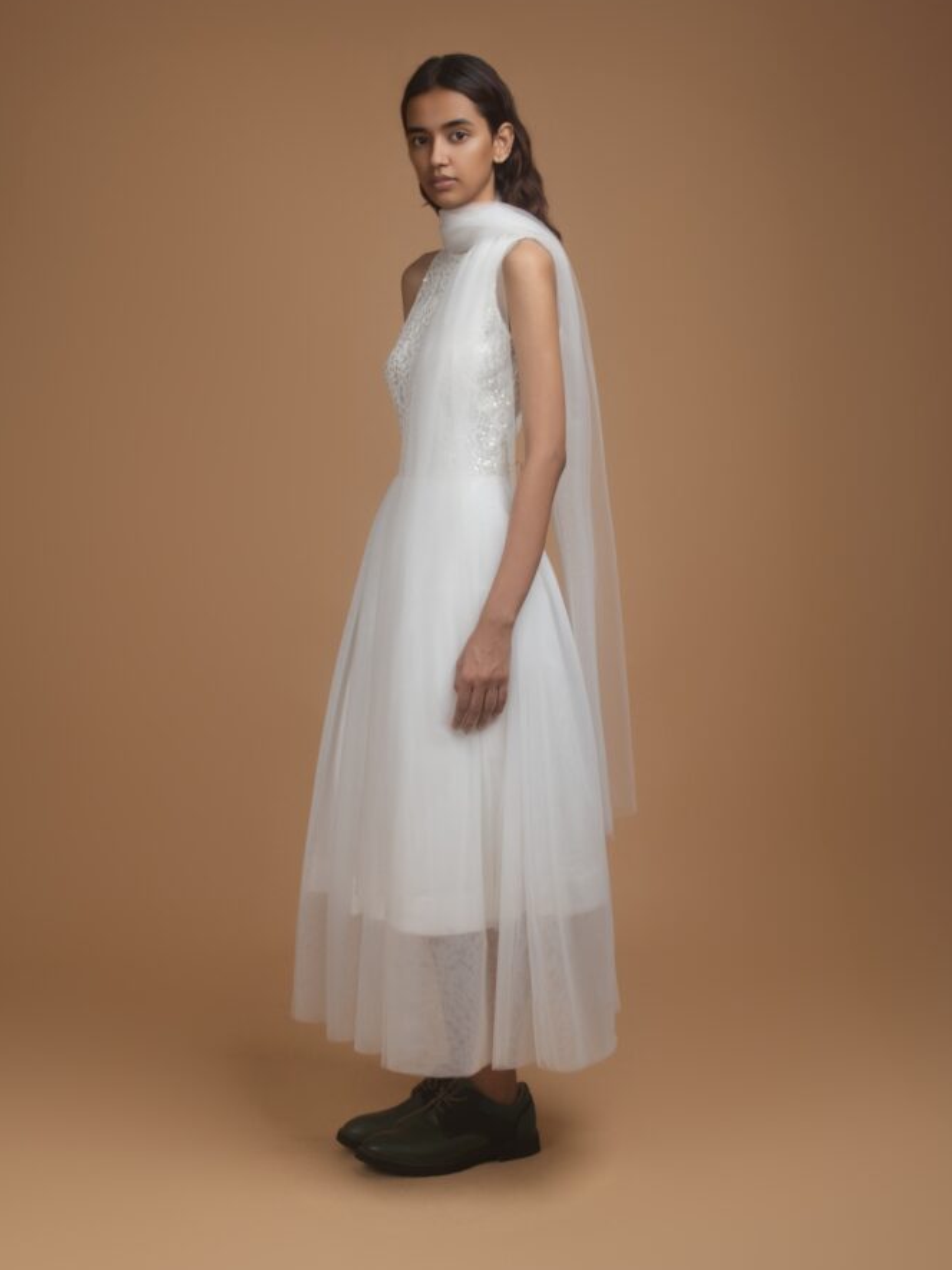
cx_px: 475
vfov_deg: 49.0
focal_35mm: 38
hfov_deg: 37.7
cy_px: 606
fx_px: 1394
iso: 100
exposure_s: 1/125
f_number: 14
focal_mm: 35
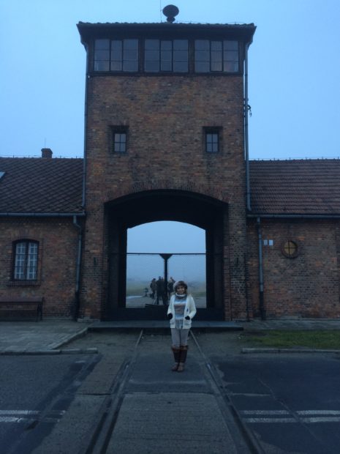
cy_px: 227
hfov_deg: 46.8
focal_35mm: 30
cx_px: 170
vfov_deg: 60.0
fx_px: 393
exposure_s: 1/40
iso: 40
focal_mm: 4.12
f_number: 2.2
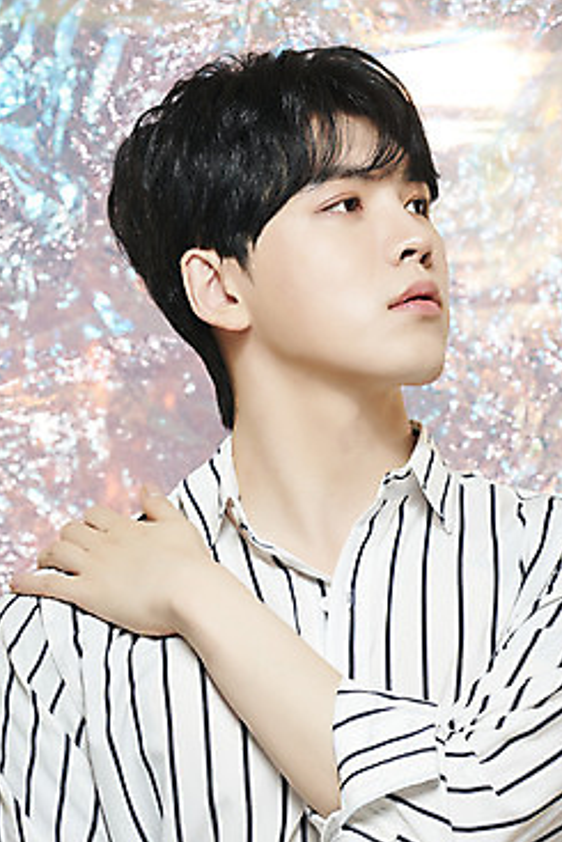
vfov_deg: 15.4
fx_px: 3111
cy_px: 457
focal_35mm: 133
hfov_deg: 10.3
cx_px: 288
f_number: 5.6
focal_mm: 122
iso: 64
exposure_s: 1/125
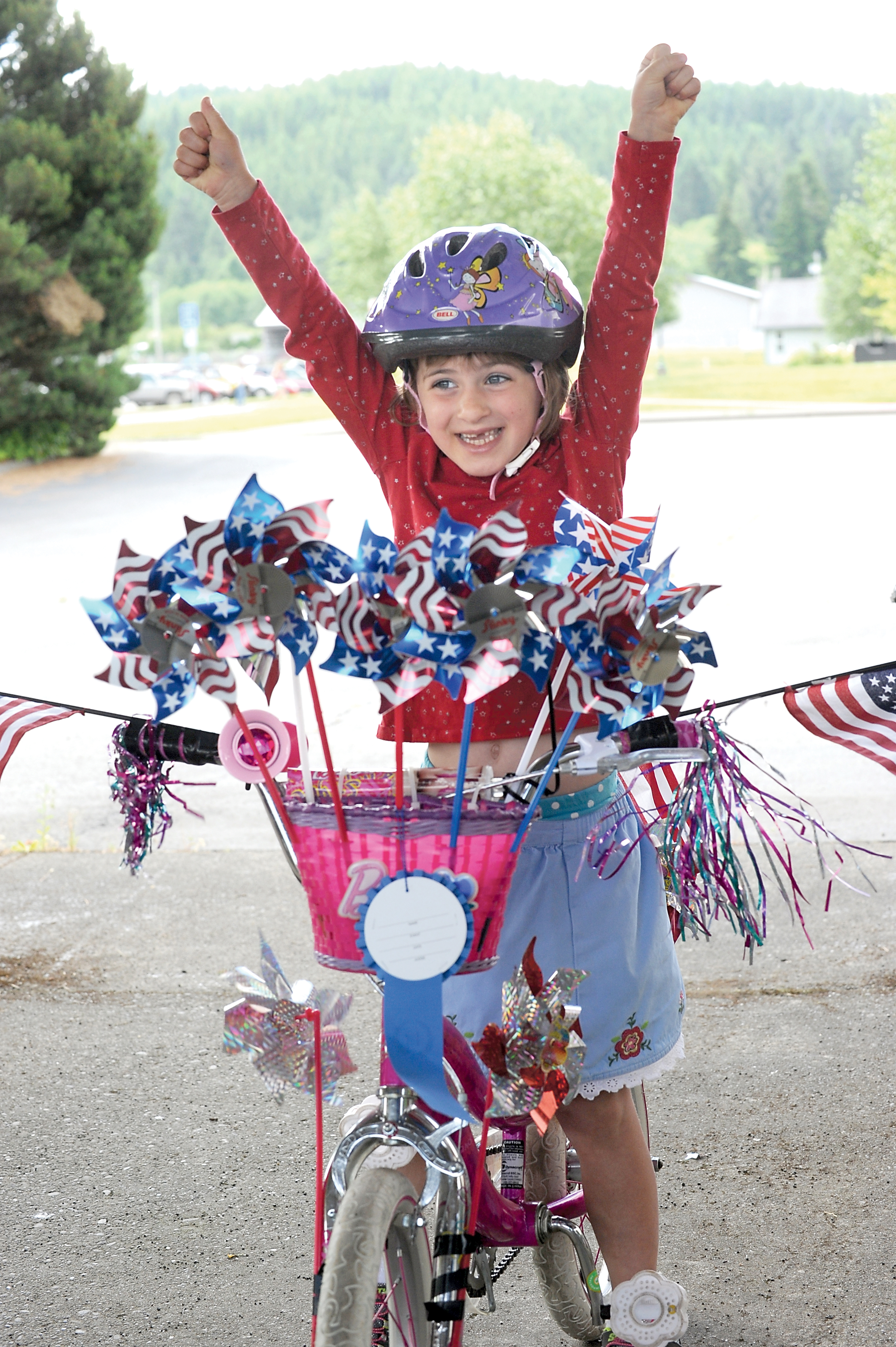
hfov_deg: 19.4
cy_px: 674
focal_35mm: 70
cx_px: 448
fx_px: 2617
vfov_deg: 28.9
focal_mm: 70
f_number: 9
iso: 640
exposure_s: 1/320
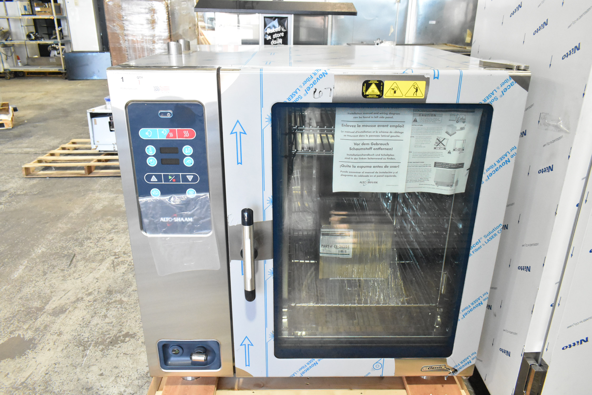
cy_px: 198
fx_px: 444
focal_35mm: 27
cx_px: 296
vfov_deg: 48.0
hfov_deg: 67.4
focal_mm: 18
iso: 6400
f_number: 8
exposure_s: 1/250
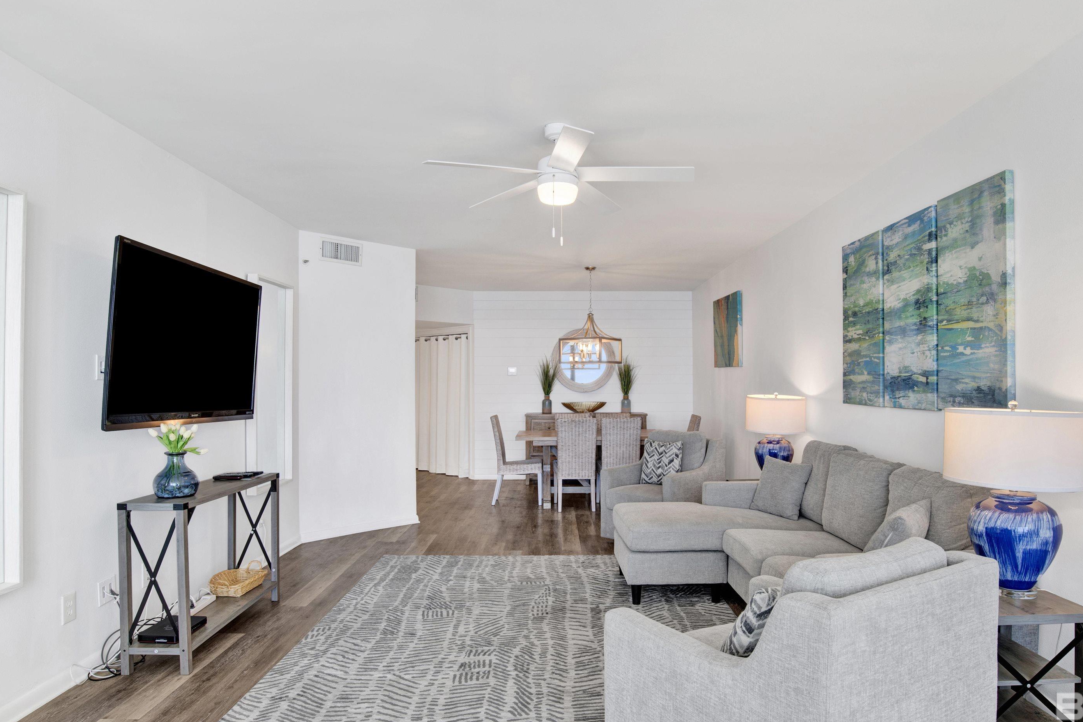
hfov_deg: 81.1
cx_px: 582
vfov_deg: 59.5
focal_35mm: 21
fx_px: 632
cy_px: 376
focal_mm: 19
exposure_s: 1/8
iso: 200
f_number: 11
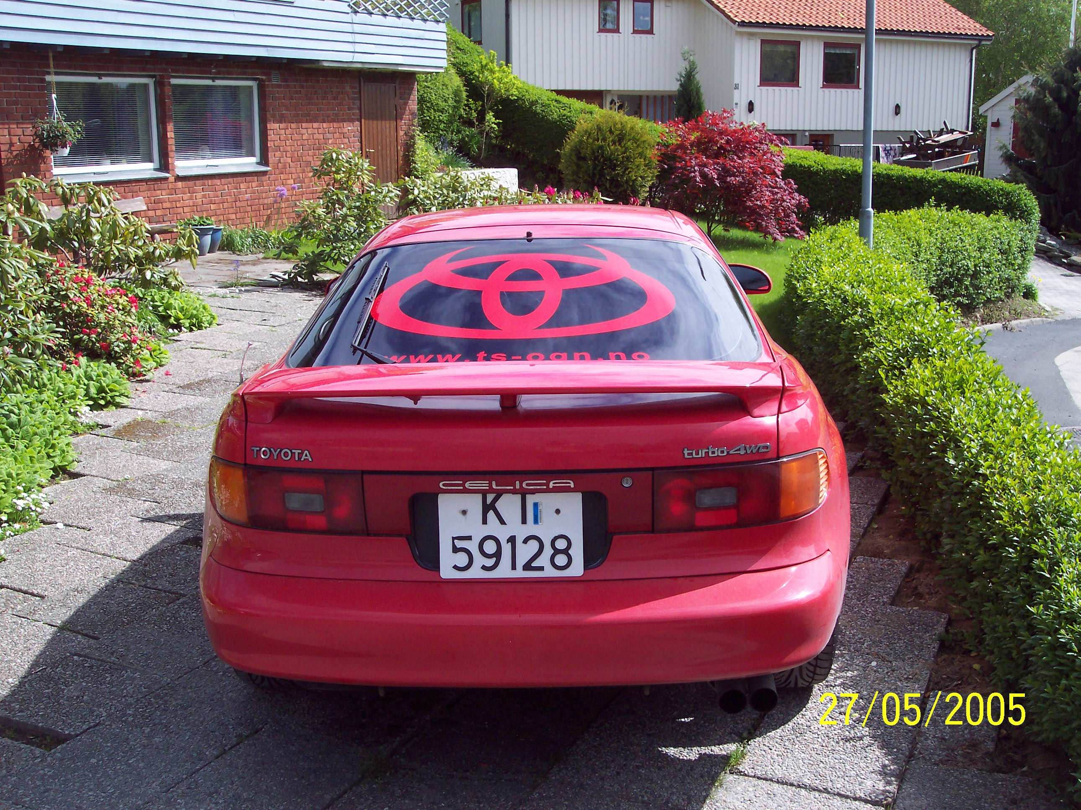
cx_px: 540
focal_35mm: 38
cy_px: 405
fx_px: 1186
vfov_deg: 37.7
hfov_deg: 49.0
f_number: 4.8
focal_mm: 8
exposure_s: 1/500
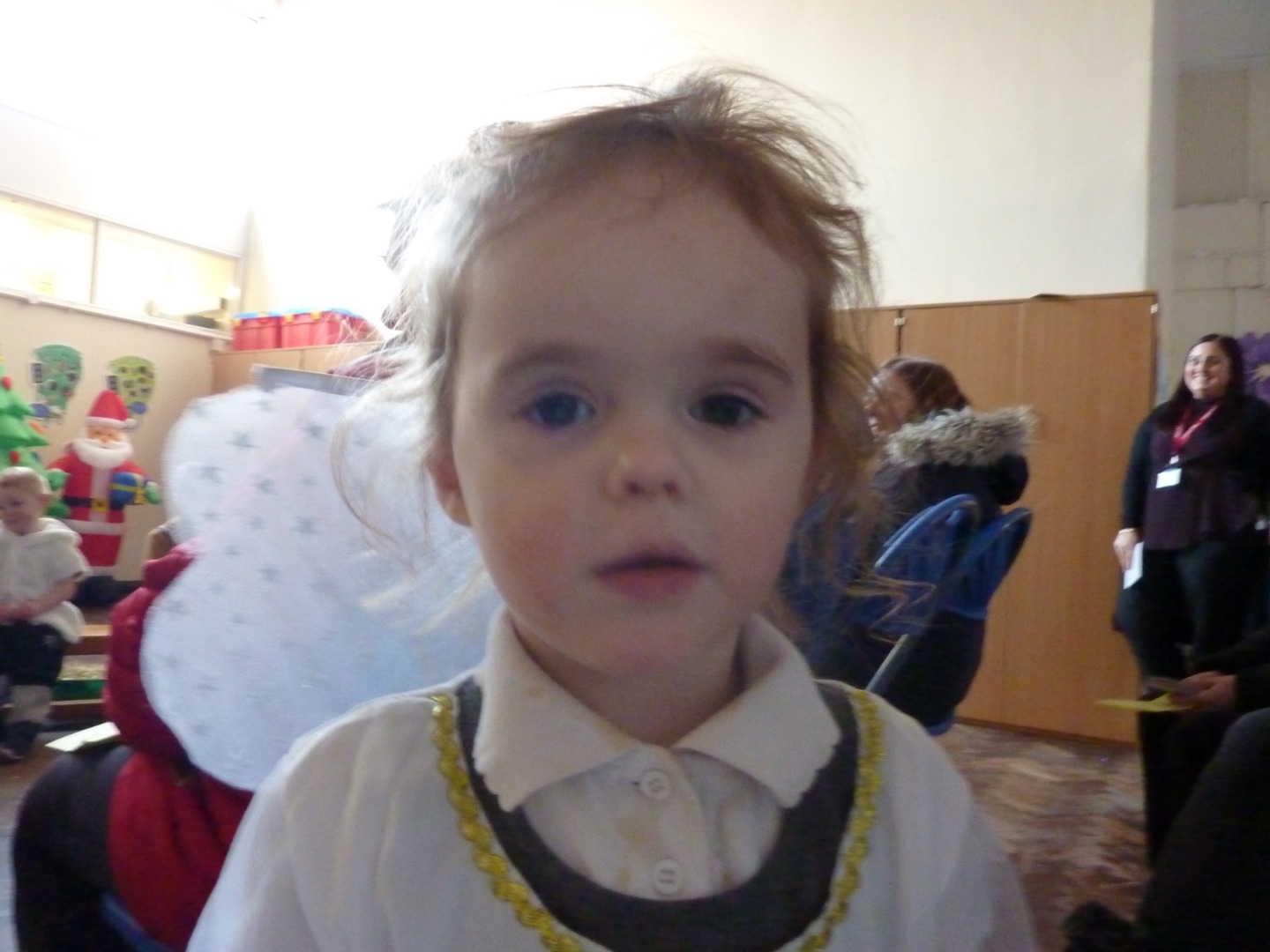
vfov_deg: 54.9
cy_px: 476
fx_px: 917
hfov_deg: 69.4
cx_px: 635
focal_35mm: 25
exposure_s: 1/13
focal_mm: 4.1
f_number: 3.3
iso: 800
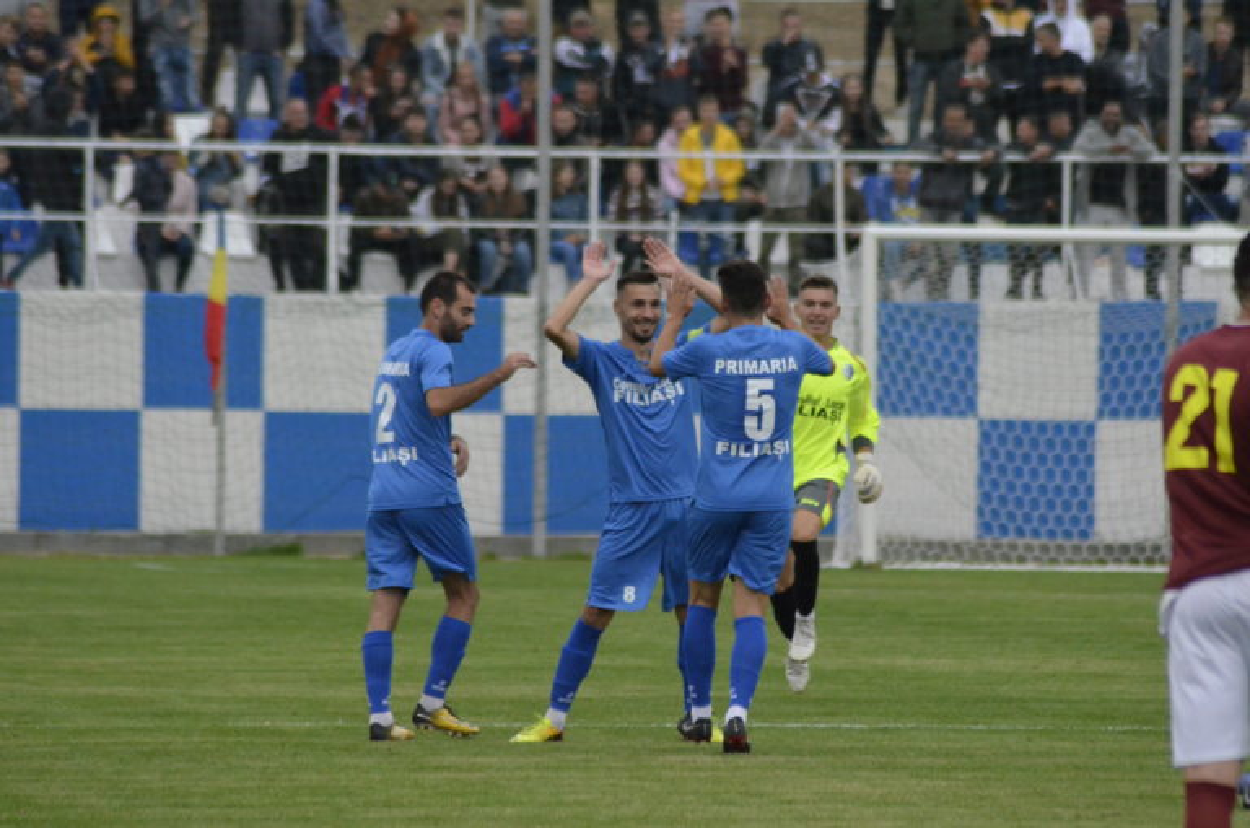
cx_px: 625
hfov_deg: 4.9
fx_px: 14556
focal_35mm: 420
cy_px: 414
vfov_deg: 3.3
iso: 4000
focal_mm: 280
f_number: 6.3
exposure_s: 1/2500
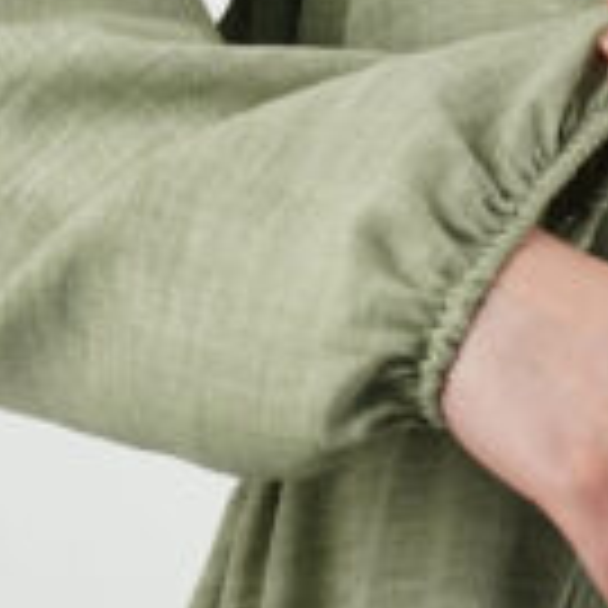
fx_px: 11863
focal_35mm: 597
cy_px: -171
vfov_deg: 2.9
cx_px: 878
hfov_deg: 2.9
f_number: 6.3
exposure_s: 1/100
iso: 400
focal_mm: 105
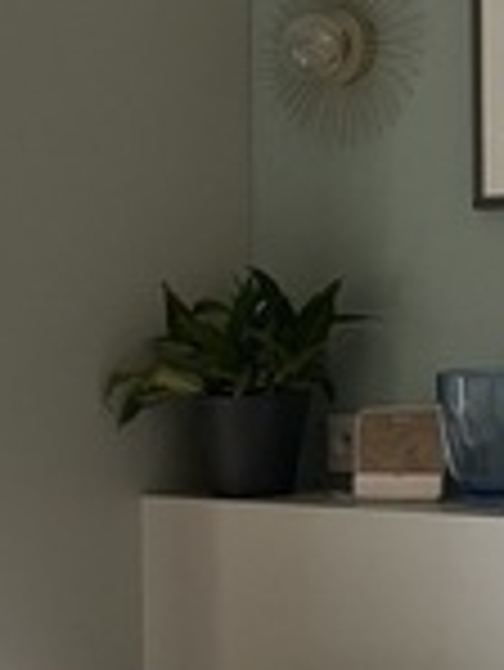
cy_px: 666
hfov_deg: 10.6
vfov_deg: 14.5
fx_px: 2598
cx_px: -302
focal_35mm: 134
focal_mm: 5.96
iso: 200
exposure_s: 1/50
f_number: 1.6
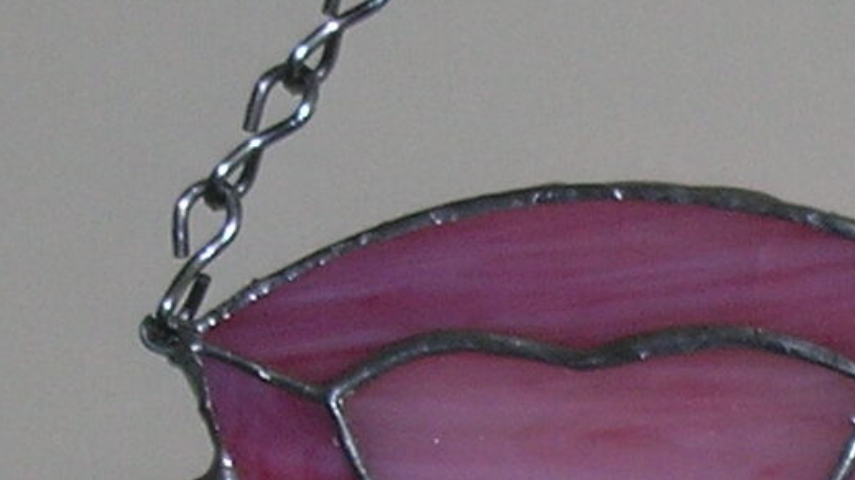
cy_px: 1013
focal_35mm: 270
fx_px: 6119
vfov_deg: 4.4
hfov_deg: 8.0
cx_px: 698
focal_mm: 13
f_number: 4.1
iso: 50
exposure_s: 1/60.1
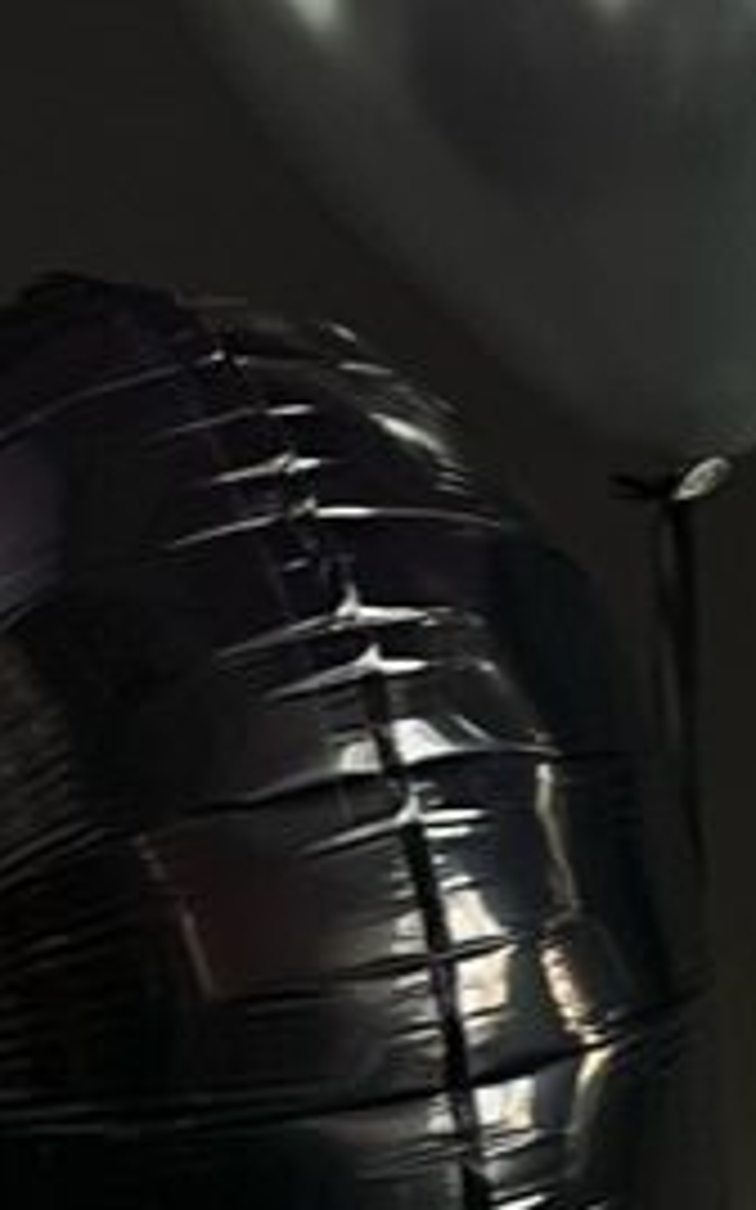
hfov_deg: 6.1
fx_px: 6926
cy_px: 358
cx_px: 1508
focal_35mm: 210
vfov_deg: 10.0
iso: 80
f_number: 1.5
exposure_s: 1/121
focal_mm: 5.7
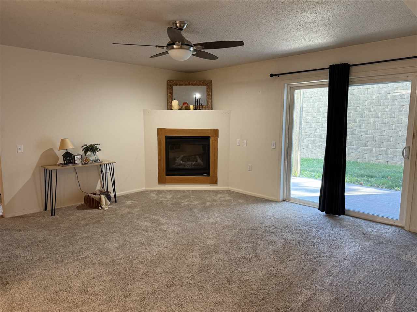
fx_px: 289
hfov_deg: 71.6
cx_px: 208
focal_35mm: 24
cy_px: 156
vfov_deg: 56.8
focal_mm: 6.76
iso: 250
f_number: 1.78
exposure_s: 1/60
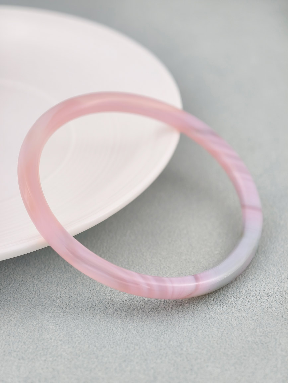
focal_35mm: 85
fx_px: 941
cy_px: 192
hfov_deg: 17.4
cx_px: 144
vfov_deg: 23.0
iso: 125
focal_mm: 22.48
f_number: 2.67
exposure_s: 1/160
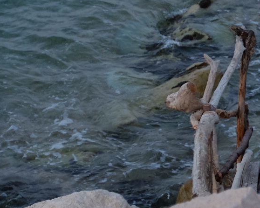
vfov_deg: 6.2
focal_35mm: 248
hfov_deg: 7.6
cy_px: 50
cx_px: 404
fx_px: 1908
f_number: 2.8
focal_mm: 55
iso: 800
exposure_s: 1/120
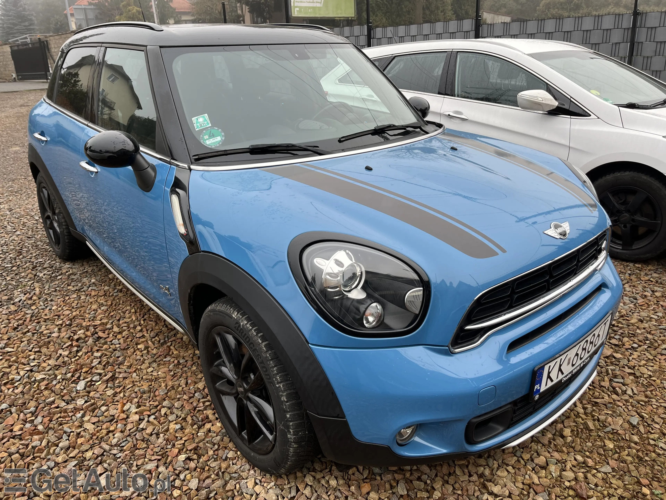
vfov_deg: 53.1
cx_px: 333
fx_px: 500
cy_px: 250
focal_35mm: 26
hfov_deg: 67.3
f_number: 1.6
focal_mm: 5.1
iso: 50
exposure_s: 1/301
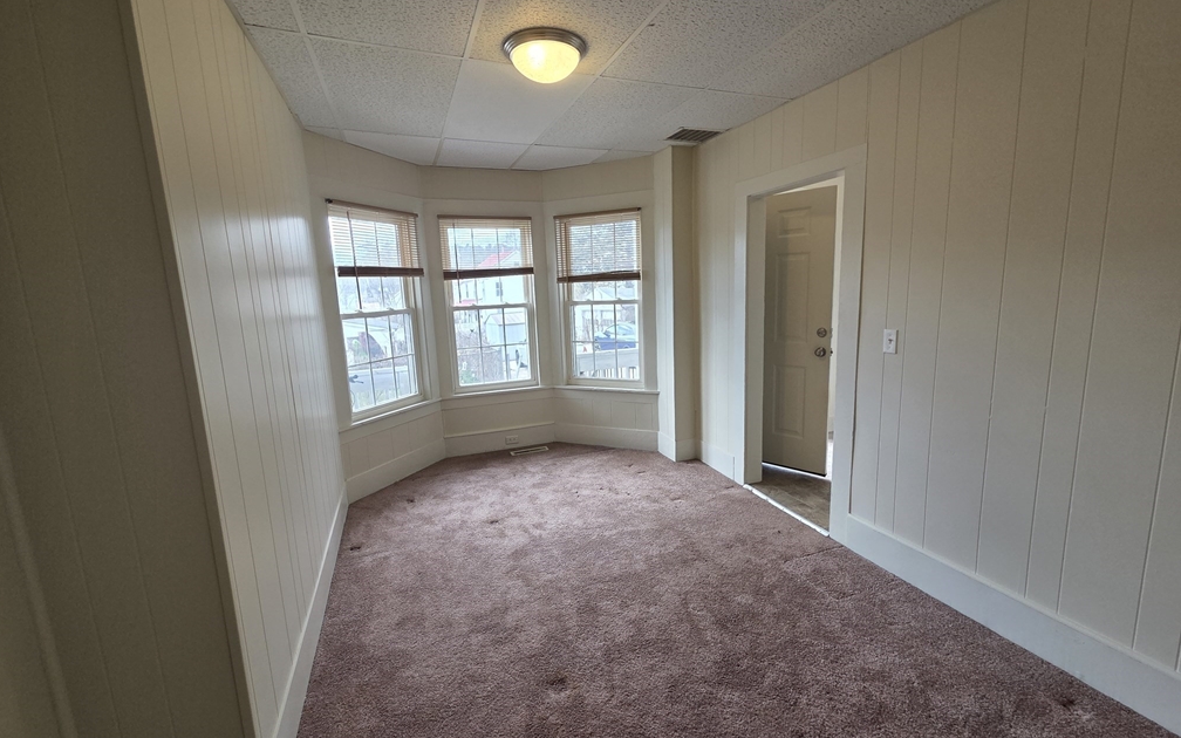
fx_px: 451
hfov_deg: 105.3
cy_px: 364
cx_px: 594
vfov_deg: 78.6
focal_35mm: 14
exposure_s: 1/120
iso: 80
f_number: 2.2
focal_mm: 2.2
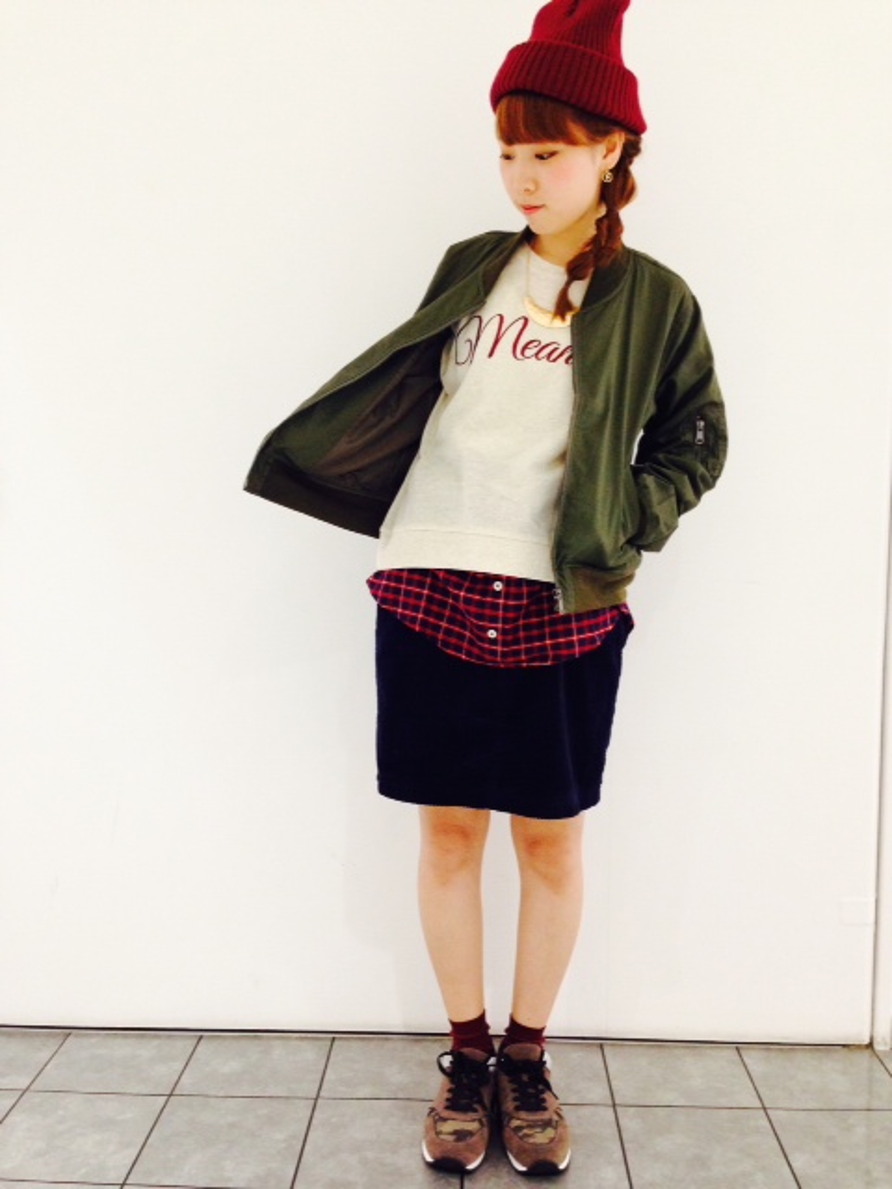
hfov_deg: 42.9
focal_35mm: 33
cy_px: 594
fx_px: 1134
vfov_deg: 55.4
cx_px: 446
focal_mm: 4.12
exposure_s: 1/20
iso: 160
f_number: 2.4
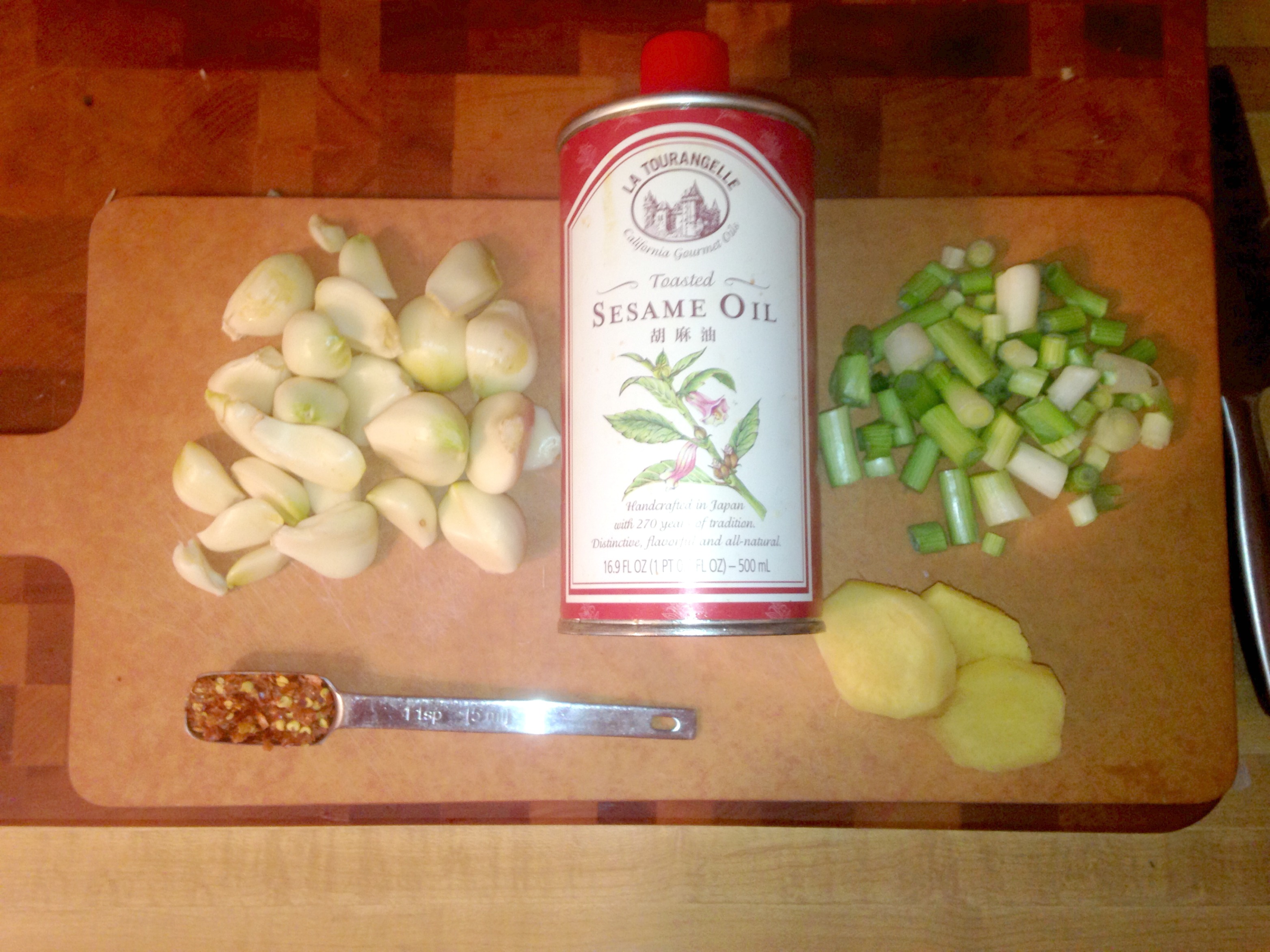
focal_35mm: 33
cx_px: 635
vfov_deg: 42.9
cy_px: 476
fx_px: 1211
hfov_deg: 55.4
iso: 100
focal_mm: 4.12
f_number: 2.4
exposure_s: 1/20
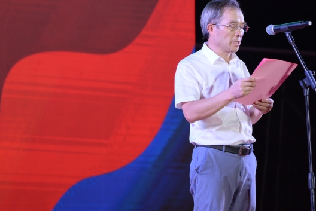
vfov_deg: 4.5
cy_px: 67
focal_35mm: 303
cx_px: 224
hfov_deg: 6.8
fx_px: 2662
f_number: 6.3
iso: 2000
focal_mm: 200
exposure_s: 1/400
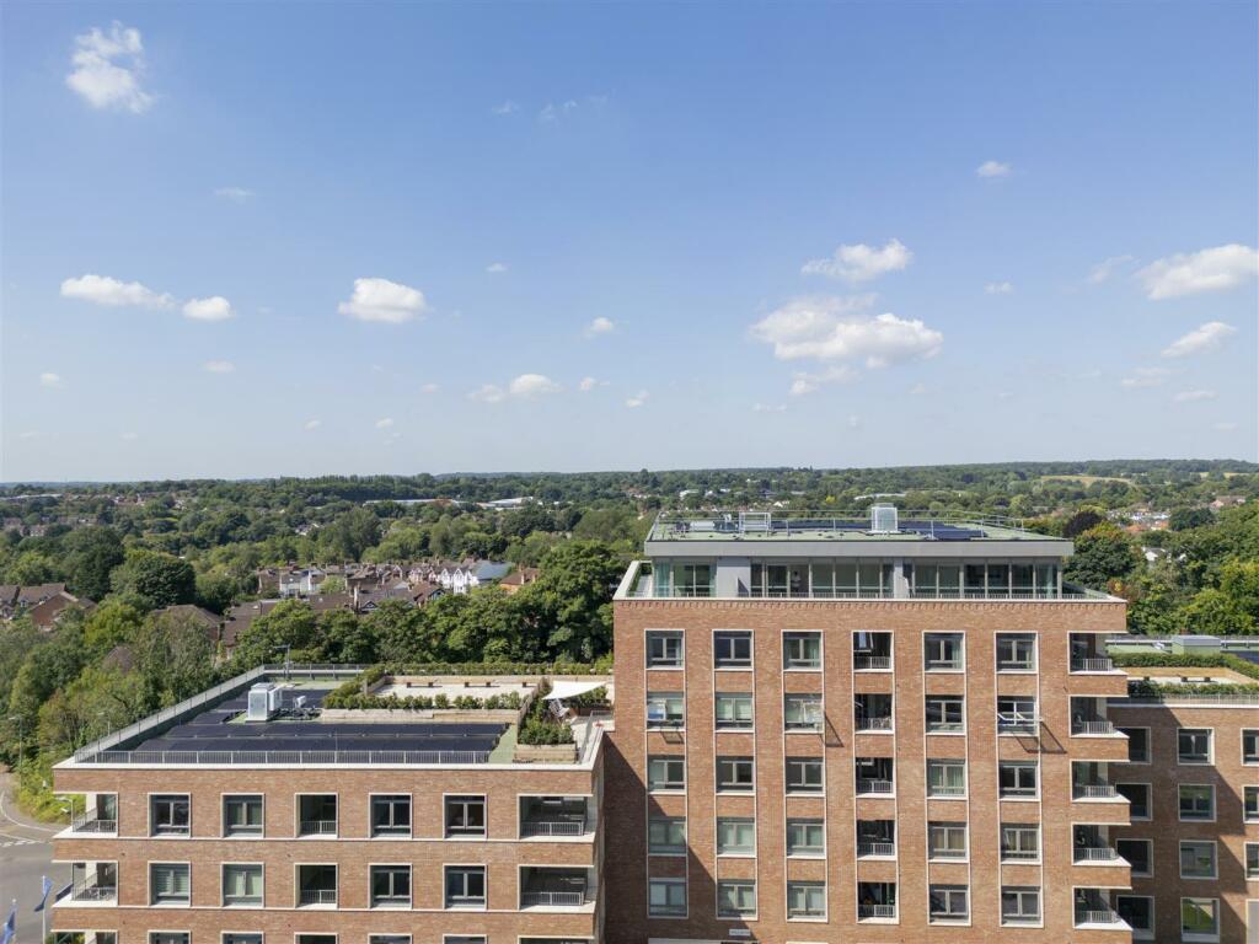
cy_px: 472
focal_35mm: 24
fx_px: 873
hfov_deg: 71.6
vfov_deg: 56.8
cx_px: 630
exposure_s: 1/2000
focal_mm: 6.72
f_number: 1.7
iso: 110
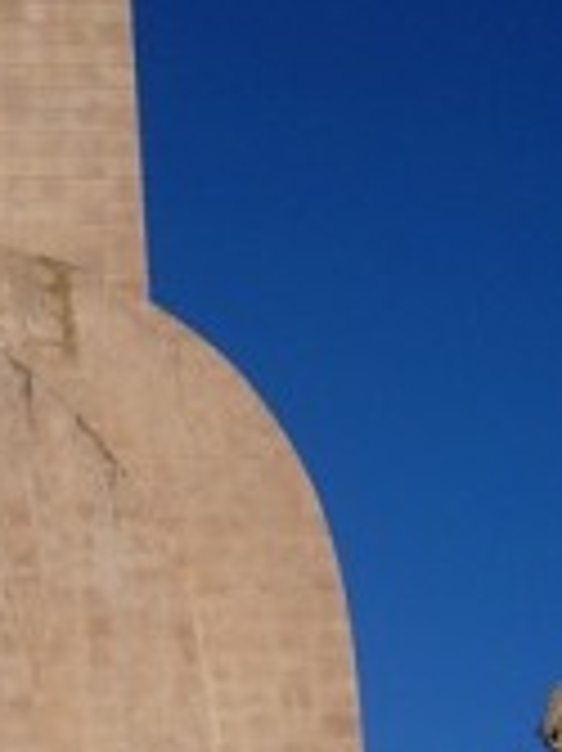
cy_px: 851
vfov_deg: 19.9
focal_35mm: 94
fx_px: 2037
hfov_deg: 15.4
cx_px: 9
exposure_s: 1/706
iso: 50
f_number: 5.8
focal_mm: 5.95
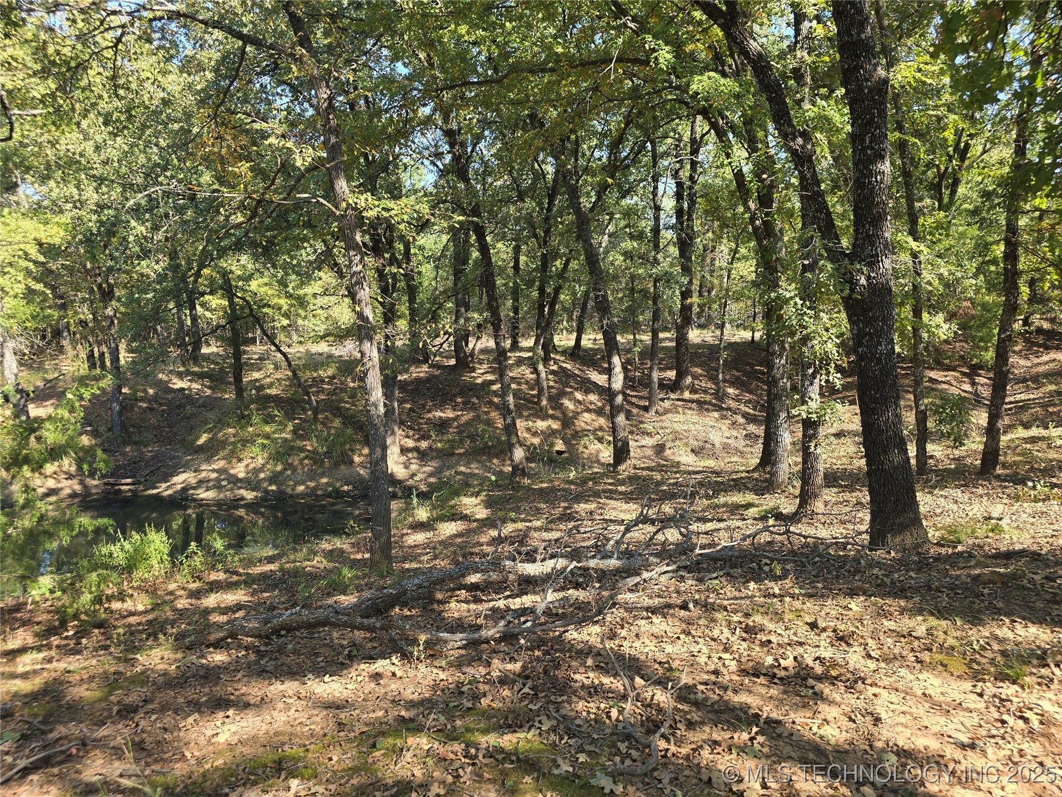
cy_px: 398
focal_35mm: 23
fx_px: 706
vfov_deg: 58.9
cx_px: 531
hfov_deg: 73.9
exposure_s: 1/180
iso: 20
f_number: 1.7
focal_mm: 6.3
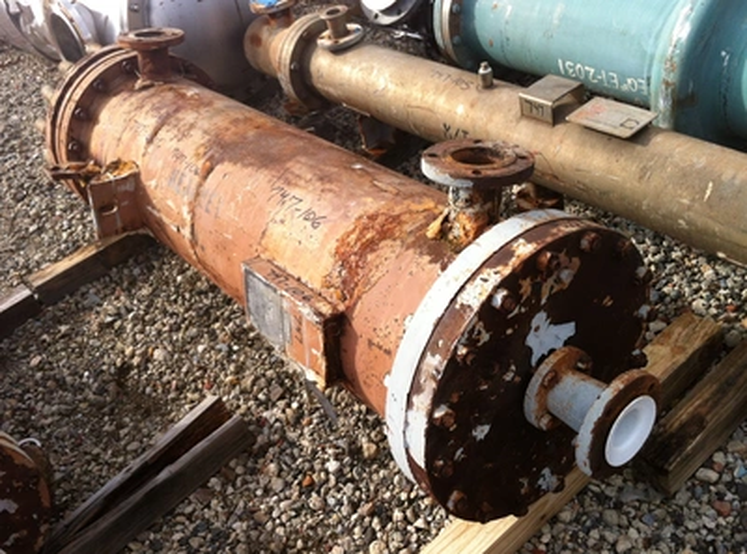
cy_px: 277
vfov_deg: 40.5
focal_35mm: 35
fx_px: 753
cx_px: 374
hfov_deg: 52.8
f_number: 2.8
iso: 80
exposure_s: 1/754
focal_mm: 3.85
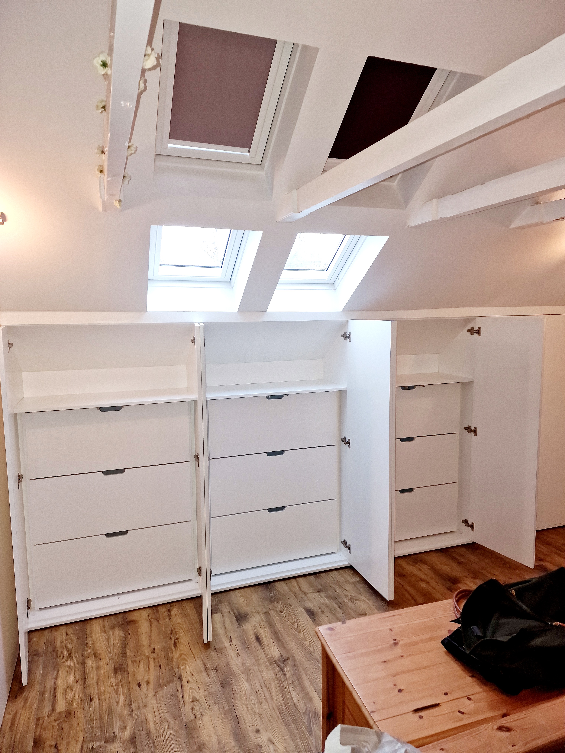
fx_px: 501
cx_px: 282
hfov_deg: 58.9
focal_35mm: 23
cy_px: 376
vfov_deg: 73.9
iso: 400
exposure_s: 1/100
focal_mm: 6.4
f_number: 1.8
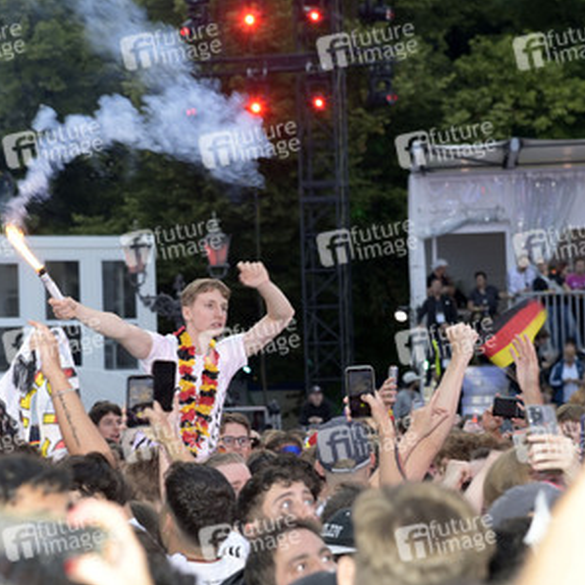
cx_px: 197
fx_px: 2581
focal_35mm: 135
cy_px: 292
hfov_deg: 12.9
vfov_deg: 12.9
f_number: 5.6
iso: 640
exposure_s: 1/50
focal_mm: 105
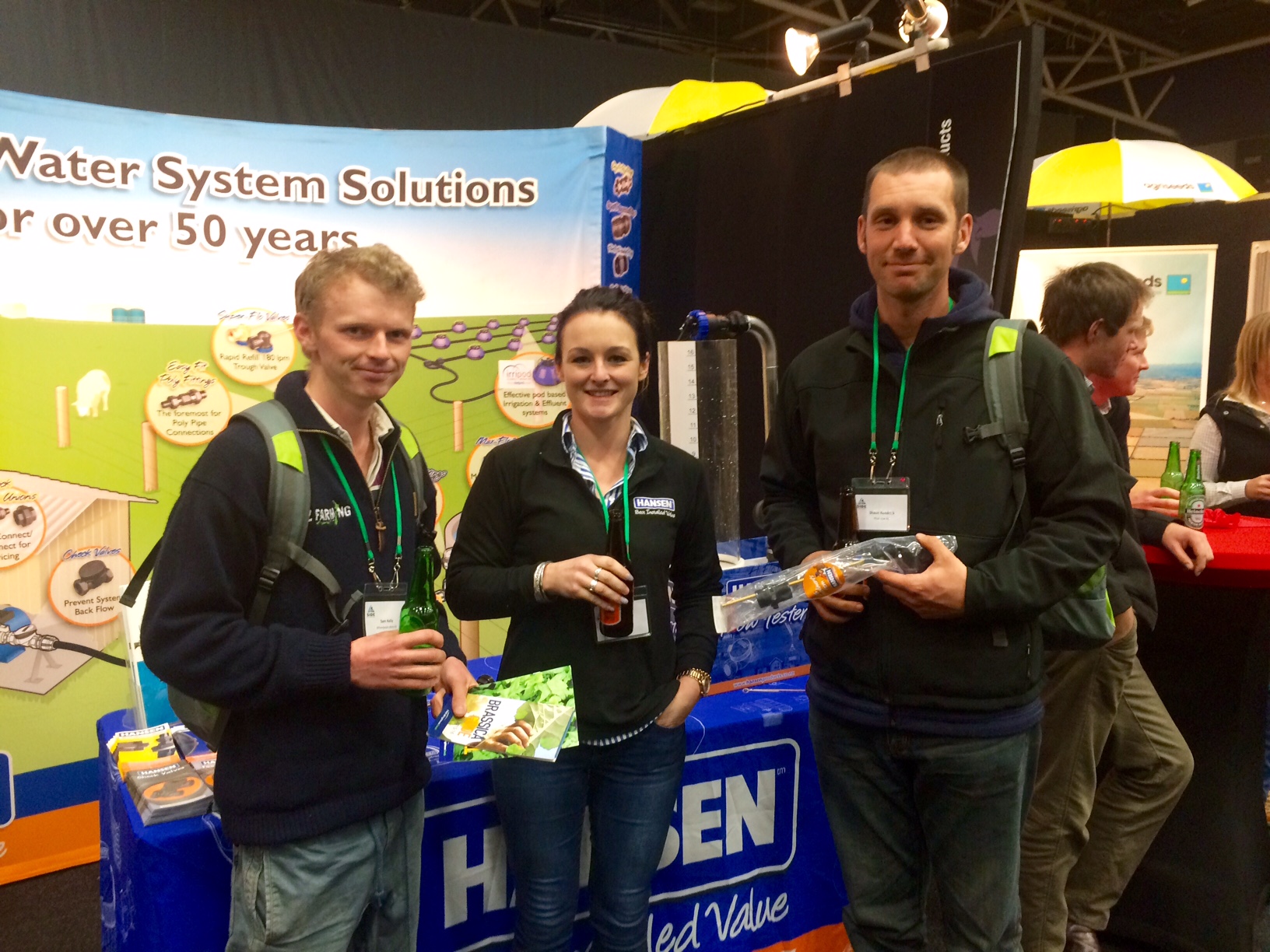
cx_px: 635
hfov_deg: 61.7
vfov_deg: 48.2
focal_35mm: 29
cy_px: 476
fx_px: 1064
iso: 200
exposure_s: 1/33
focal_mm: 4.15
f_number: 2.2
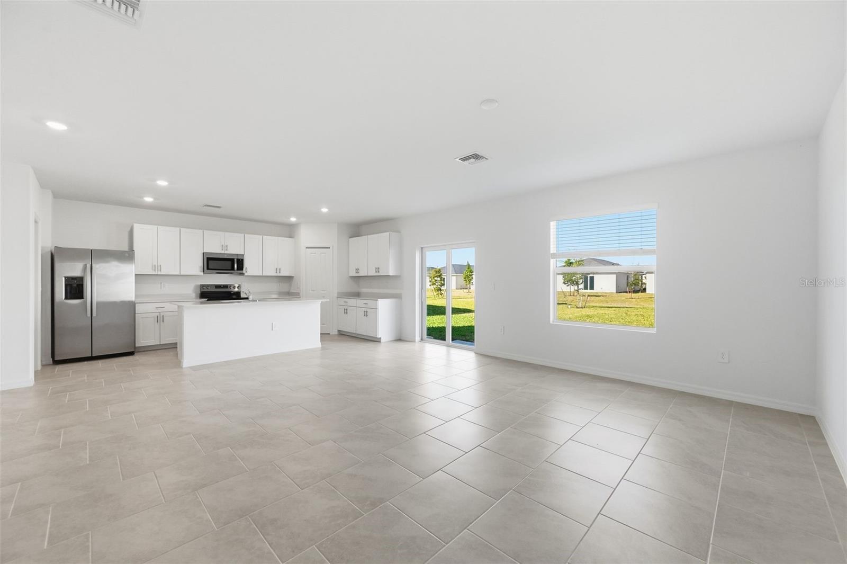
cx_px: 424
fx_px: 329
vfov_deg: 81.1
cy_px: 282
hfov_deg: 104.3
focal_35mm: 14
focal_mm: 14
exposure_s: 1/1000
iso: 1000
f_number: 7.1
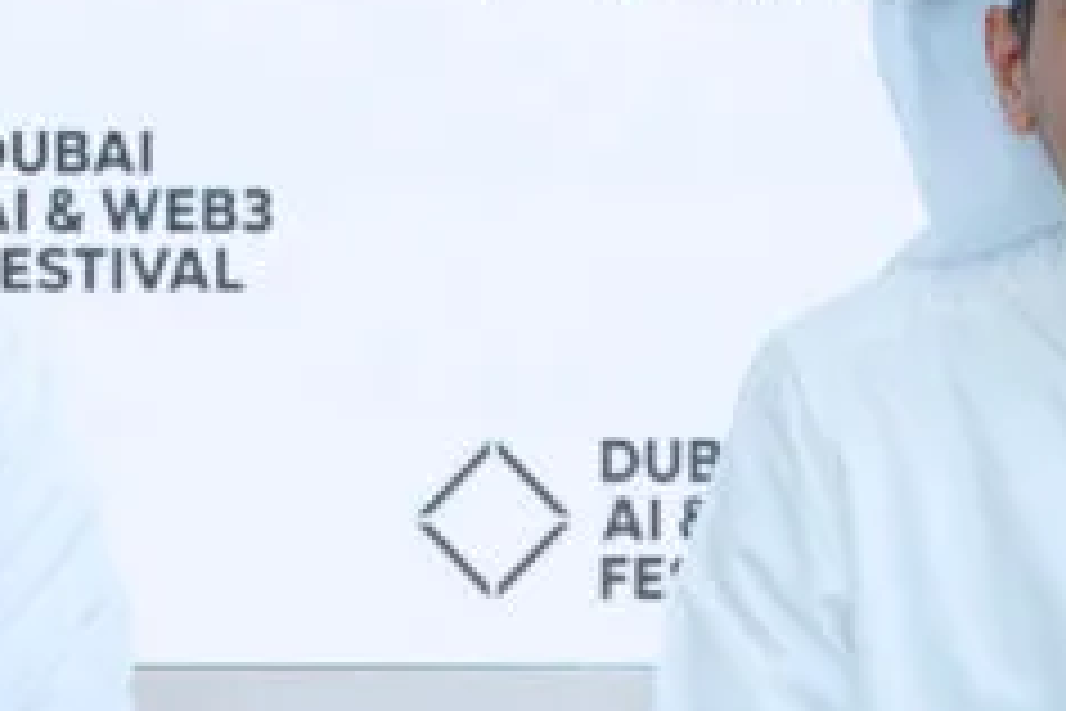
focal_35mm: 261
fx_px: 7714
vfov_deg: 5.2
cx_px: 337
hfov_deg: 7.9
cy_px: -536
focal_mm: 51.5
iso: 400
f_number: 2.8
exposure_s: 1/250
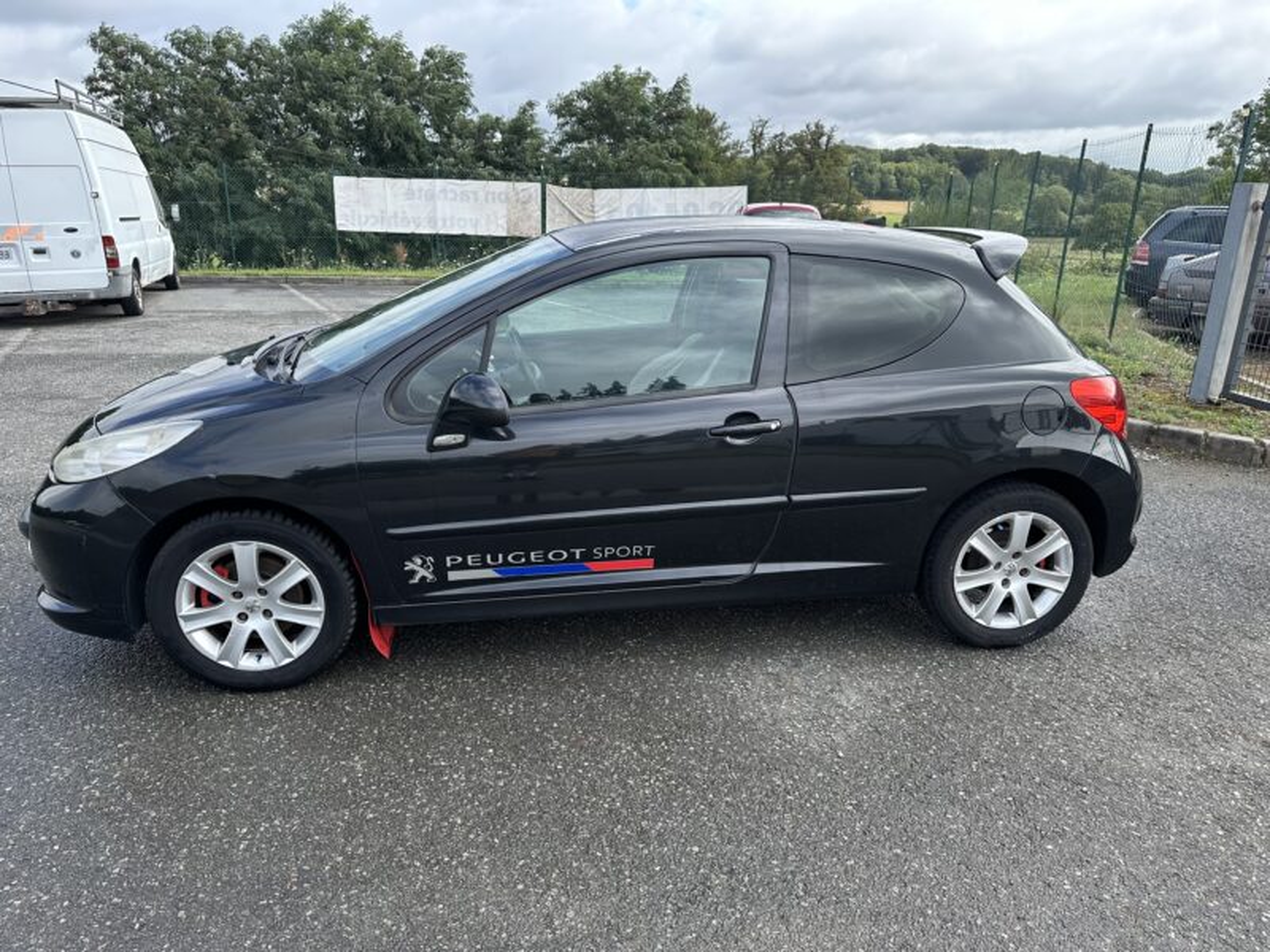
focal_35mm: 24
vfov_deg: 56.8
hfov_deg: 71.6
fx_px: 881
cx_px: 635
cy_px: 476
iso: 80
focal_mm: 6.86
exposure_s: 1/1144
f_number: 1.78
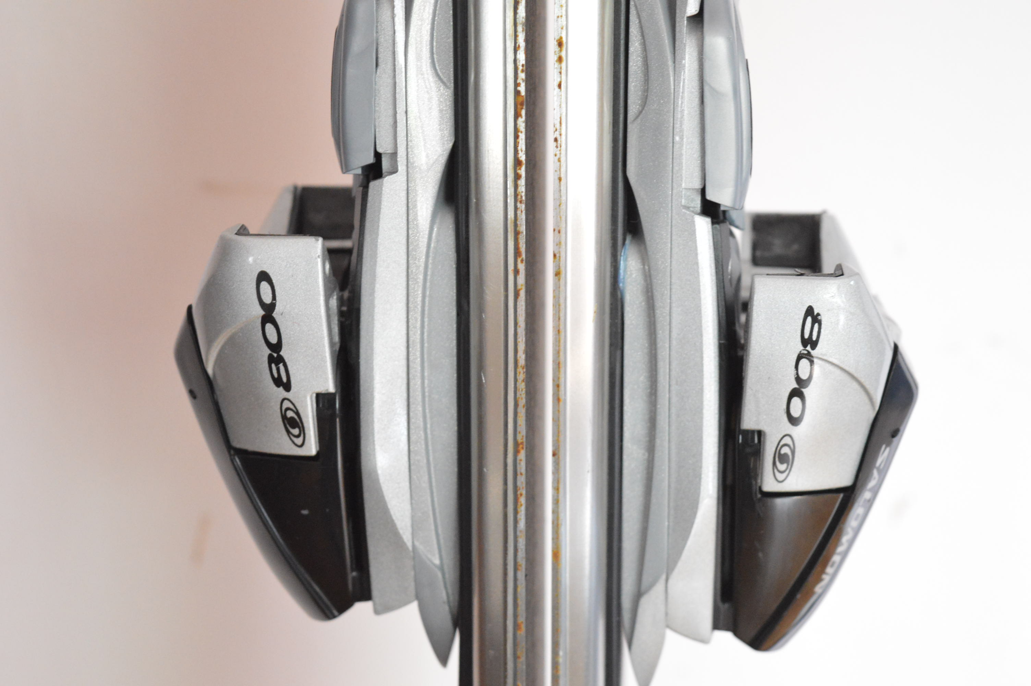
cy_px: 343
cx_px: 516
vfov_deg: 18.9
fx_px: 2060
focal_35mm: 72
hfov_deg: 28.1
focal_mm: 48
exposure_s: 1/60
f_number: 5.3
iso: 3200
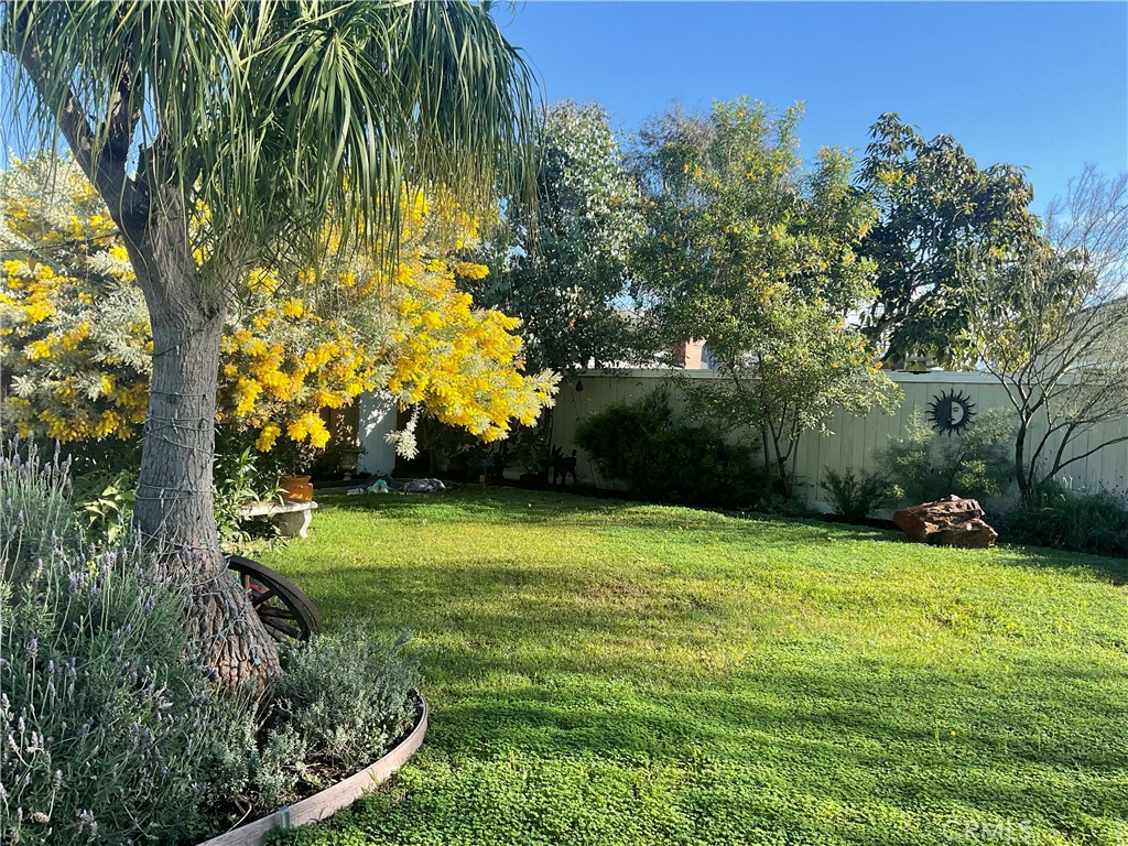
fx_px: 945
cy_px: 423
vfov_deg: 48.2
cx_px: 564
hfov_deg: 61.7
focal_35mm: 29
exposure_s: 1/599
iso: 16
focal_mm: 3
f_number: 1.8
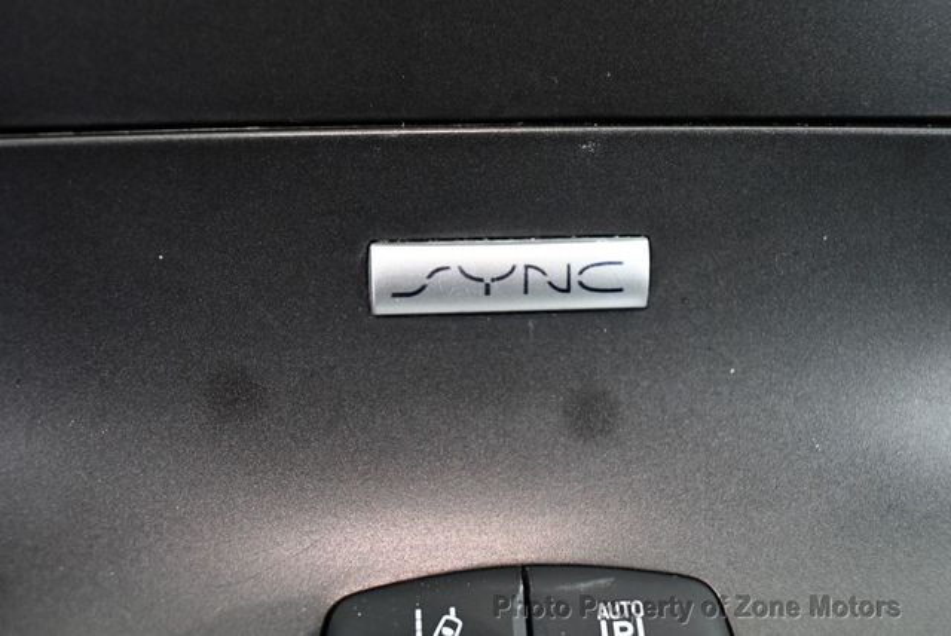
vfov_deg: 36.9
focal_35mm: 36
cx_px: 476
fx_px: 952
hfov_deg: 53.1
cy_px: 318
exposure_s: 1/60
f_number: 3.5
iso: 3200
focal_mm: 18
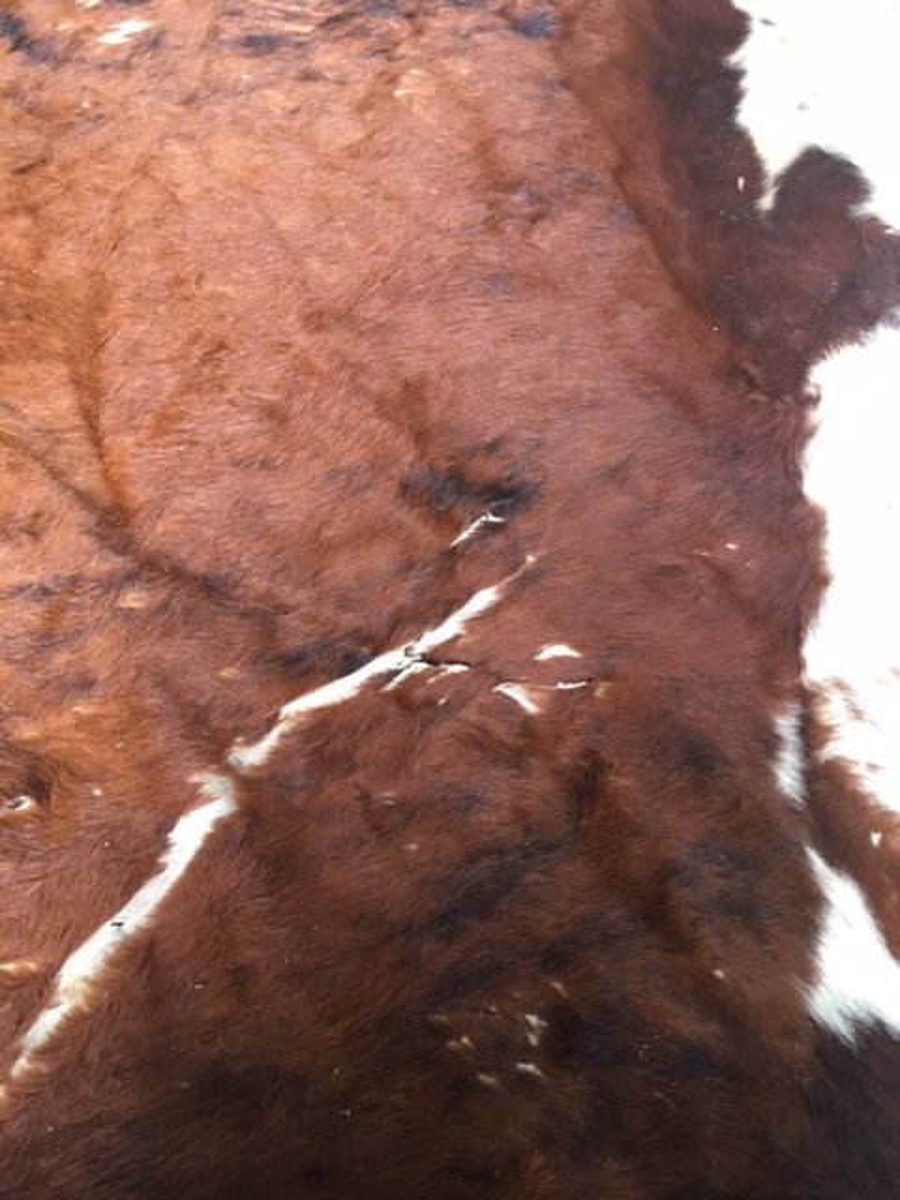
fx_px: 1005
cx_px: 450
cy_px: 600
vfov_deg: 61.7
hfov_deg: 48.2
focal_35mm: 29
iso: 160
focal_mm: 4.15
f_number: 2.2
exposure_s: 1/33
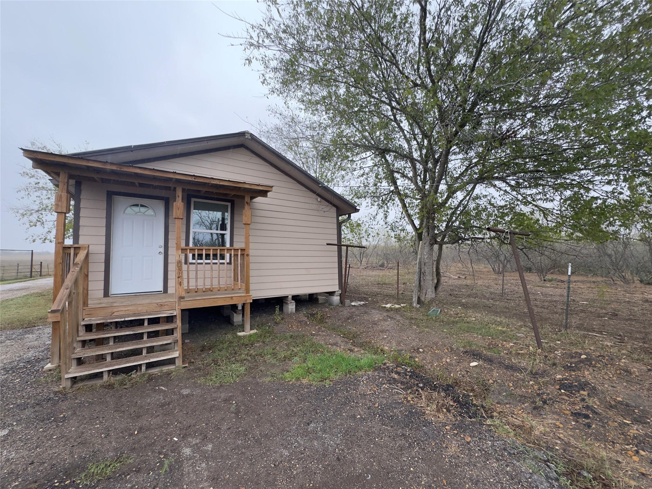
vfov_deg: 85.7
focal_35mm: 14
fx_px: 264
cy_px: 244
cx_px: 326
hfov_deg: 102.1
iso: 40
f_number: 2.2
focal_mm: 2.22
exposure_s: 1/222
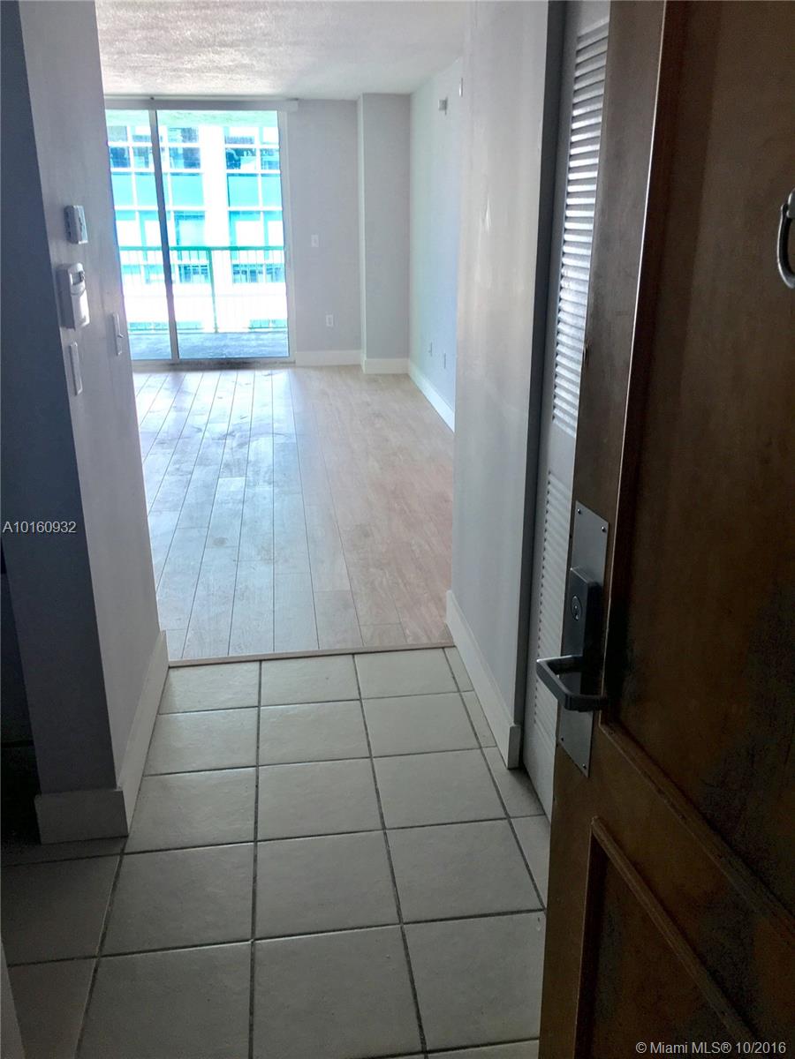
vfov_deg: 61.7
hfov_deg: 48.2
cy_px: 530
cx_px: 398
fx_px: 888
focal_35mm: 29
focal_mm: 4.15
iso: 32
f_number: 2.2
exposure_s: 1/40
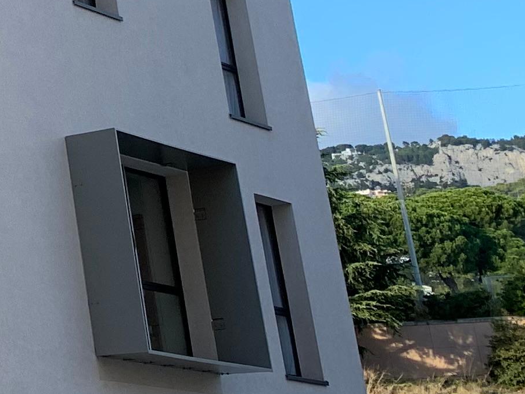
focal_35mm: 116
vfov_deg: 12.5
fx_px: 1759
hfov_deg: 13.8
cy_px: -77
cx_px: -596
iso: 25
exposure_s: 1/439
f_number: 1.8
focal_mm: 4.25
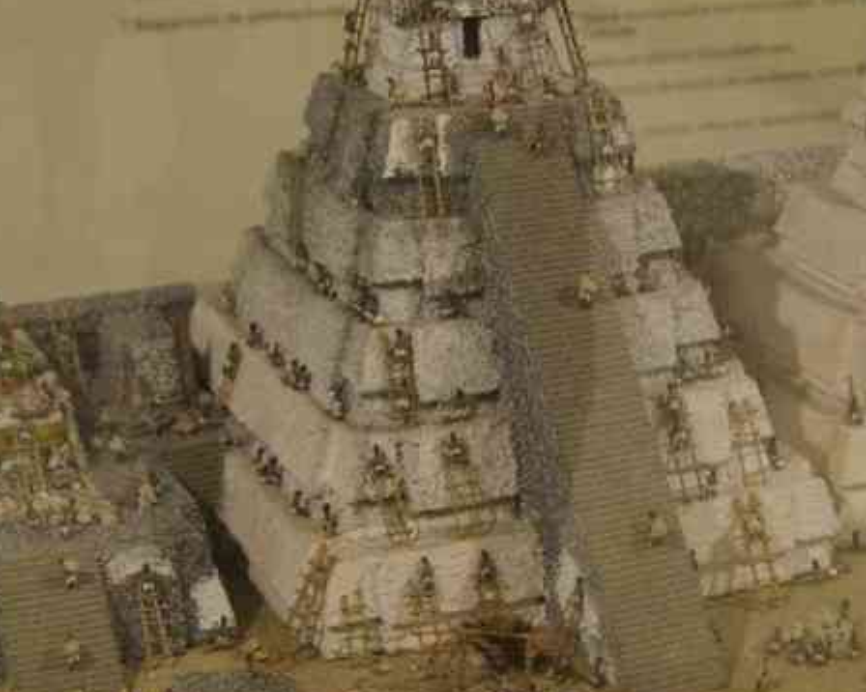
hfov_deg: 21.3
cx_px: 364
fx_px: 2306
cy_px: 342
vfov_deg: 17.1
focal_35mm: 90
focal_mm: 29.4
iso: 3200
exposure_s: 1/13
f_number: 4
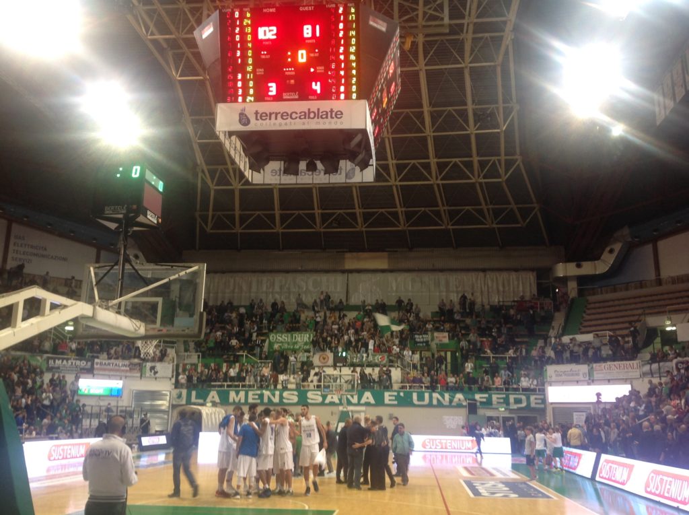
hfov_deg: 52.7
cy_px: 258
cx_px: 344
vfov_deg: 40.6
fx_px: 696
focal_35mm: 35
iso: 64
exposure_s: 1/15
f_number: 2.4
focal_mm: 4.28
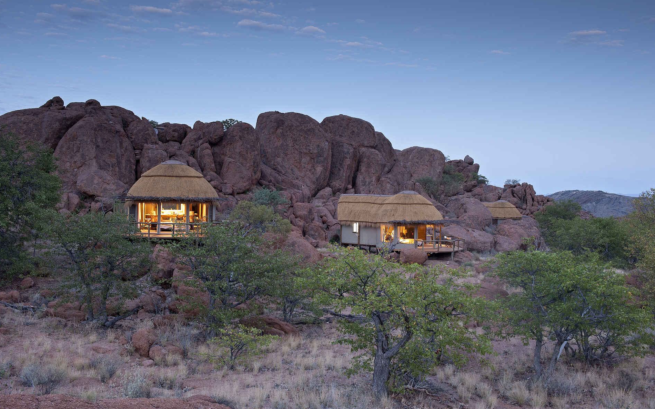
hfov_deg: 55.3
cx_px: 326
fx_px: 625
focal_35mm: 35
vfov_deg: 36.3
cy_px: 192
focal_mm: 34
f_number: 8
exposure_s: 5
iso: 800
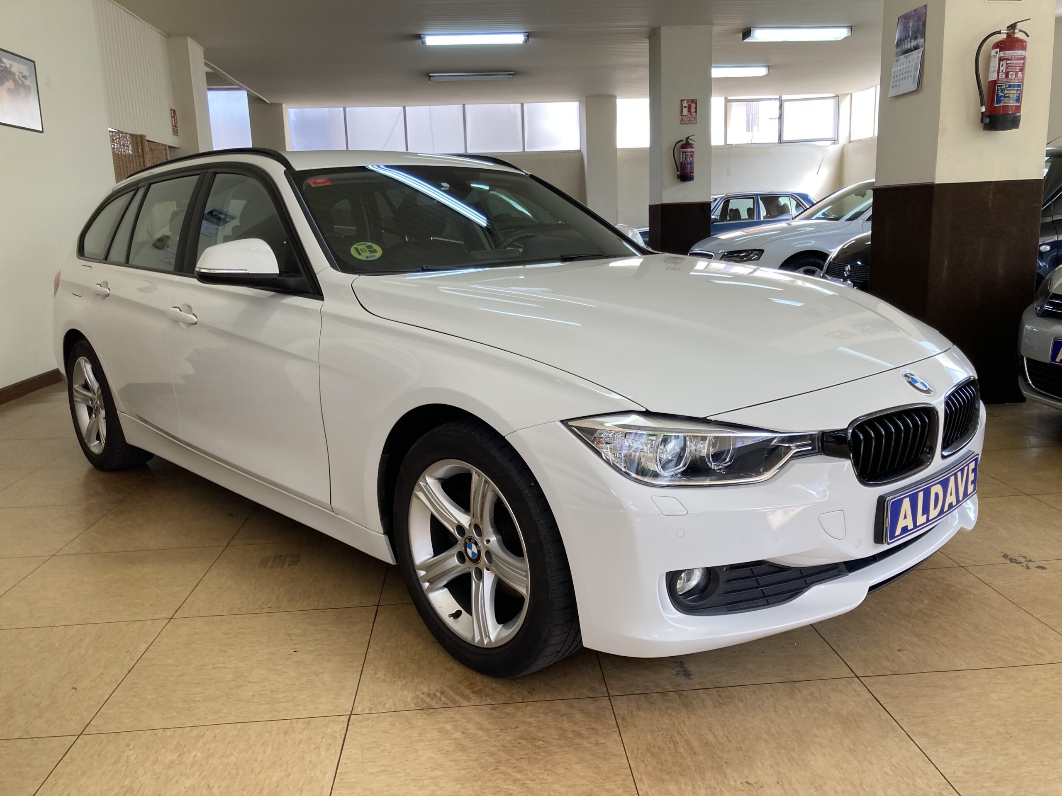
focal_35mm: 28
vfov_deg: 49.7
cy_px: 398
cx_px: 531
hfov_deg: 63.4
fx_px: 859
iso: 64
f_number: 1.8
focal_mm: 3.99
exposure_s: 1/100
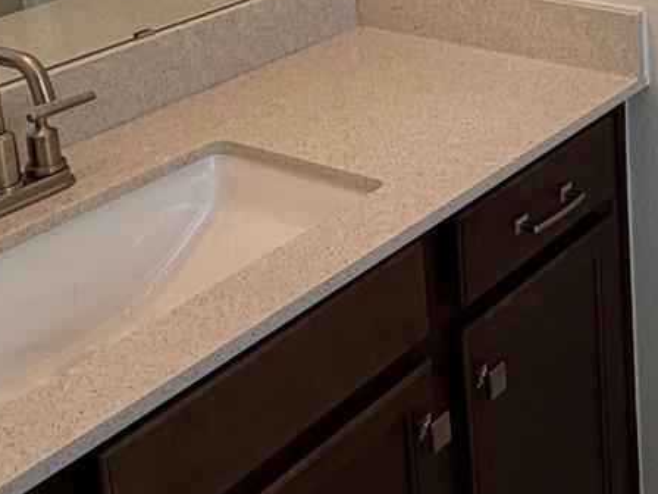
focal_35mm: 64
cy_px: -165
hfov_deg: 25.6
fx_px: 1217
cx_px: 872
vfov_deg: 20.7
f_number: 2.2
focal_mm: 2.22
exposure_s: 1/120
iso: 64
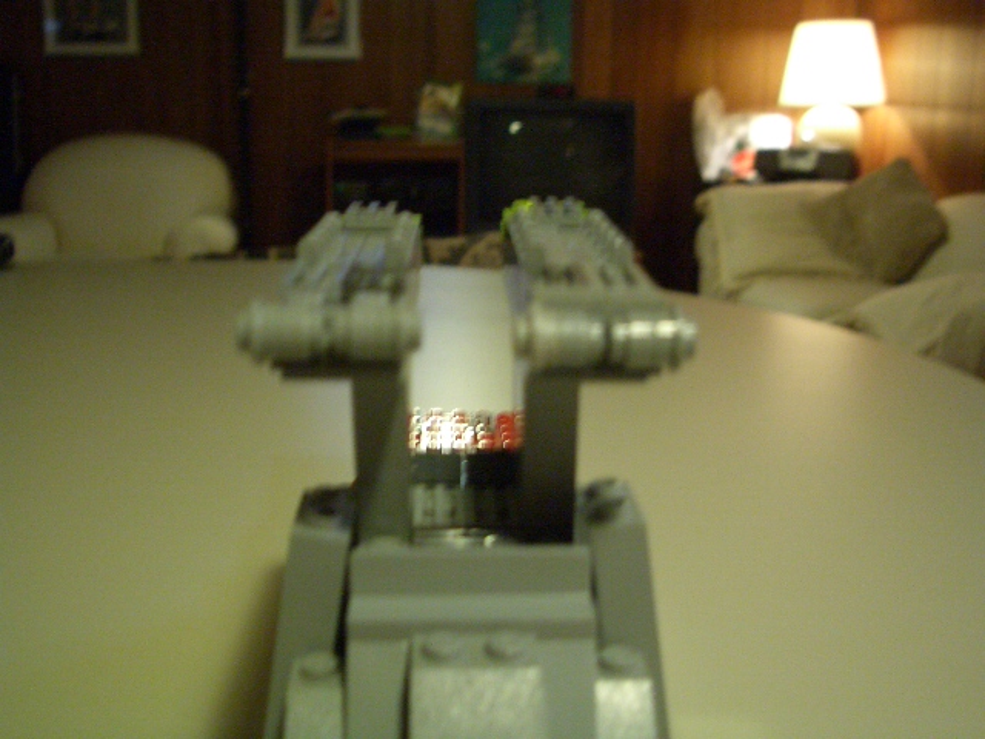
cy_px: 370
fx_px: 1167
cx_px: 492
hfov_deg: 45.8
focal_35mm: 41
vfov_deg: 35.1
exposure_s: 1/13
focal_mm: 6.8
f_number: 2.8
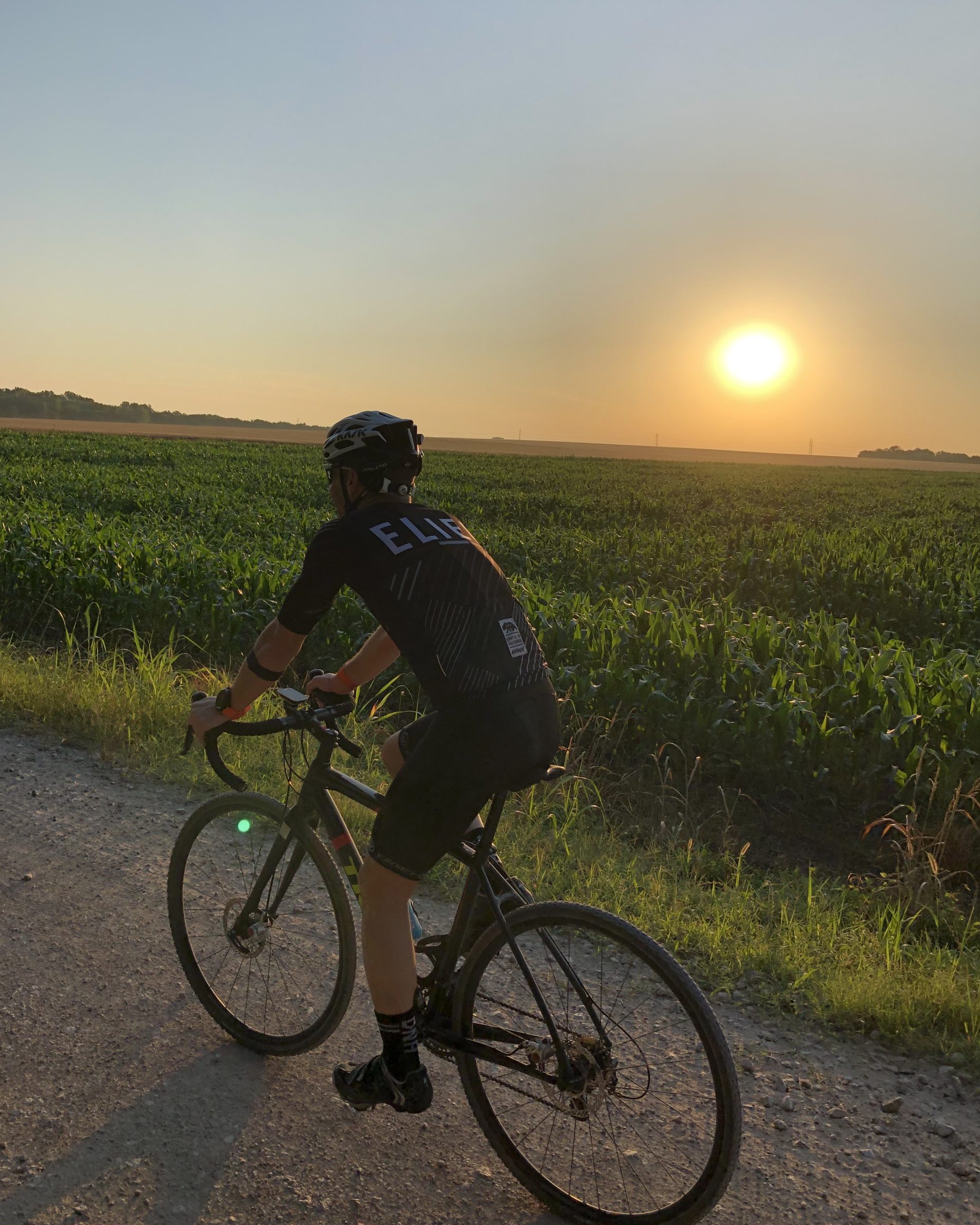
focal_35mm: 30
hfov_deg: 48.5
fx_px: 1088
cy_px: 594
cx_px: 481
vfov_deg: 58.8
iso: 20
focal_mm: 3.99
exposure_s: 1/2024
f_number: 1.8
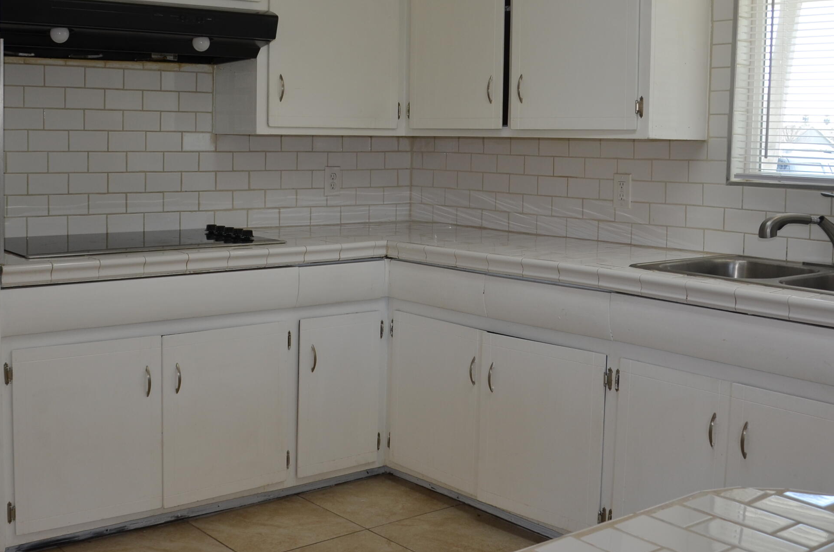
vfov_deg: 31.5
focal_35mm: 42
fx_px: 971
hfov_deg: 46.2
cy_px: 194
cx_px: 328
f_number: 3.5
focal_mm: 18
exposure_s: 1/125
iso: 200
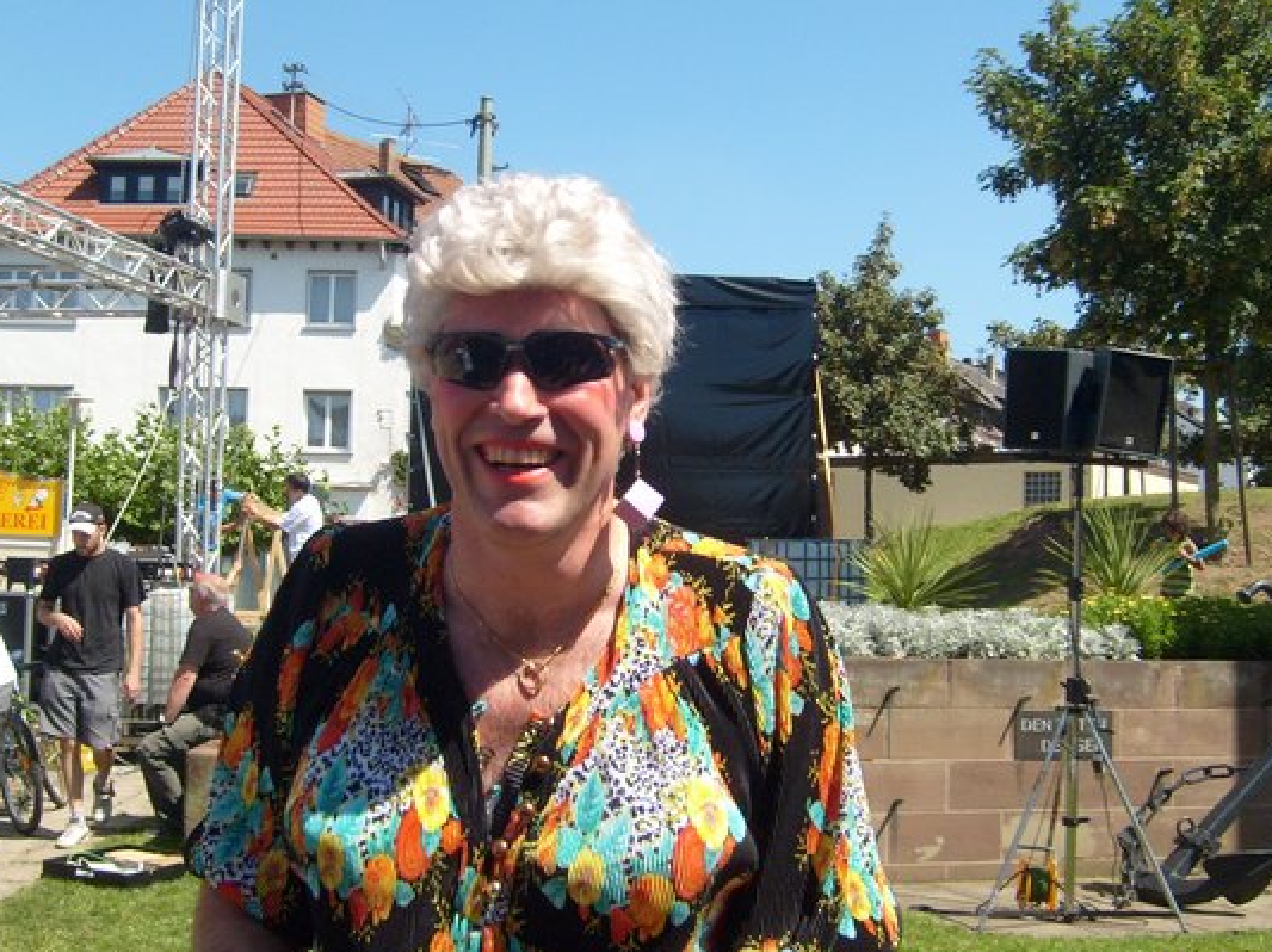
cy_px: 469
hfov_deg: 41.3
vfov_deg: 31.5
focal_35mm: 46
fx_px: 1689
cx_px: 649
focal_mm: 5.8
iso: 80
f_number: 7.1
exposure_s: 1/180
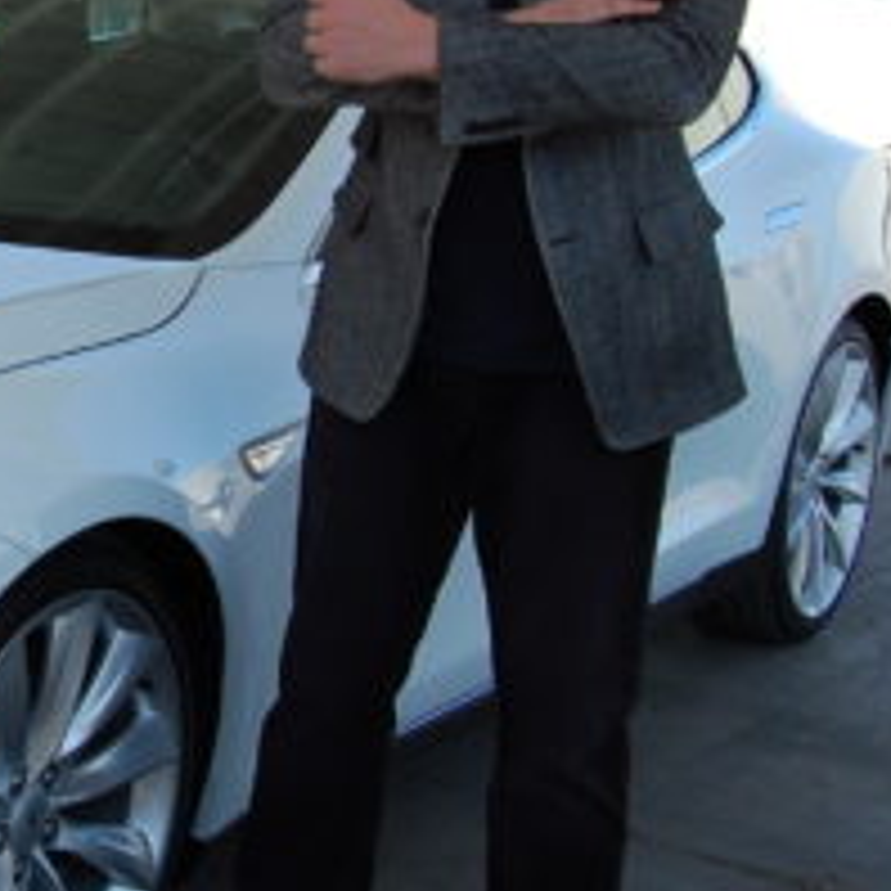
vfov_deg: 19.5
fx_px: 2592
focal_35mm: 89
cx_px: -207
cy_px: 349
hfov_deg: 18.4
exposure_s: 1/250
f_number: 8
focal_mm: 18
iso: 200
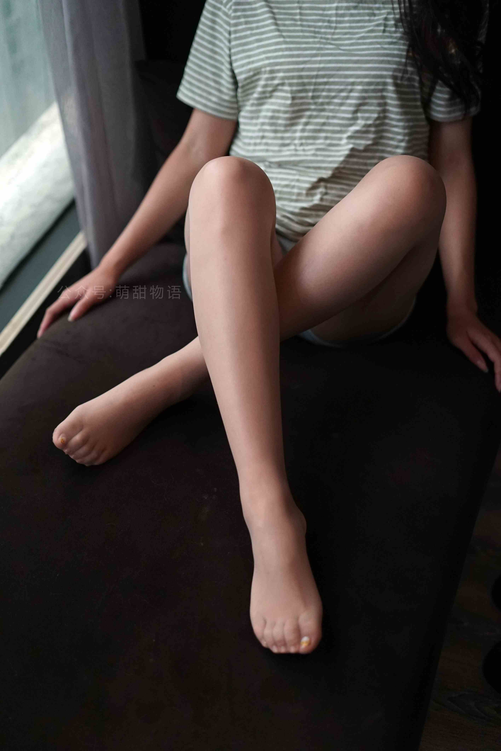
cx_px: 250
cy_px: 376
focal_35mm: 50
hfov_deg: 27.0
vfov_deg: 39.6
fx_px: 1042
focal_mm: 50
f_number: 2
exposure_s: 1/2000
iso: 4000
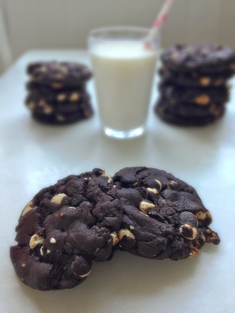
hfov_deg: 42.9
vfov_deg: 55.4
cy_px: 156
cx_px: 118
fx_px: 299
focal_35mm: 33
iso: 250
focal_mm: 4.13
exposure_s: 1/20
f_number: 2.4
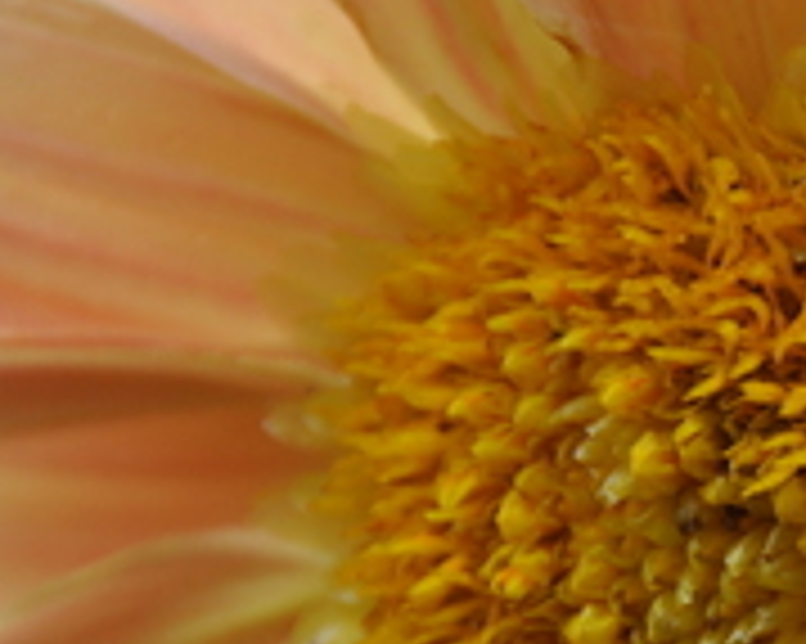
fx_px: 16904
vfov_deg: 2.2
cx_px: 919
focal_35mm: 709
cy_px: 552
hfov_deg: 2.7
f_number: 5.6
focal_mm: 200
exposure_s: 1/250
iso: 400
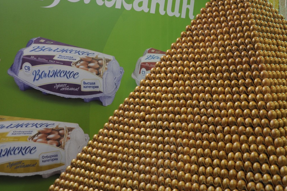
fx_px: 454
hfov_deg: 34.7
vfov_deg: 23.7
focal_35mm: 57
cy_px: 71
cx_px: 195
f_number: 3.2
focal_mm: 35
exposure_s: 1/200
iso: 1000
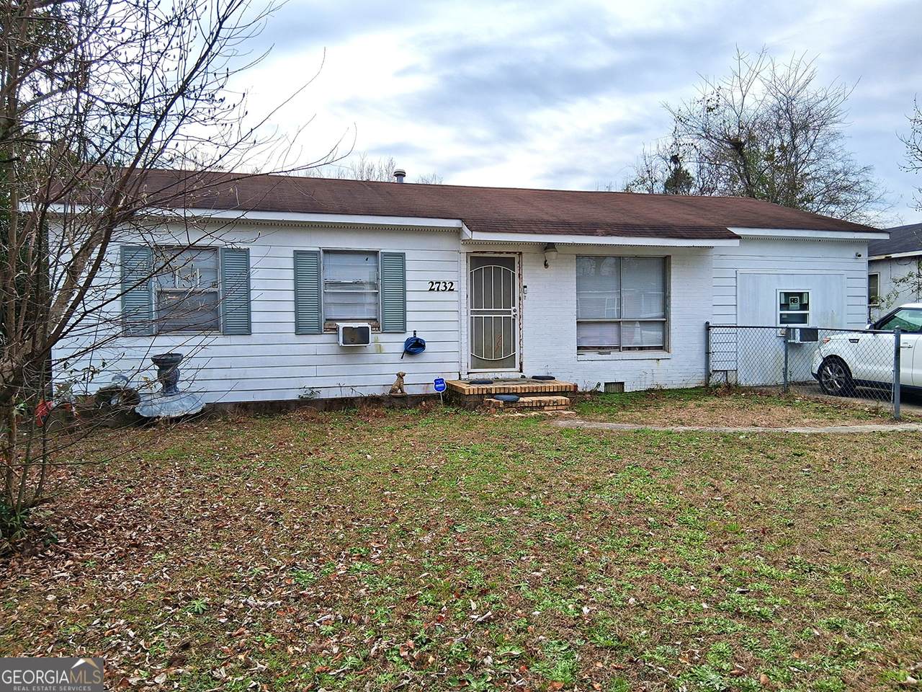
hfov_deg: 67.3
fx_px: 693
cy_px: 346
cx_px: 461
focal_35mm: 26
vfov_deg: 53.1
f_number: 1.8
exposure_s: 1/1217
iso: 25
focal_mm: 3.98
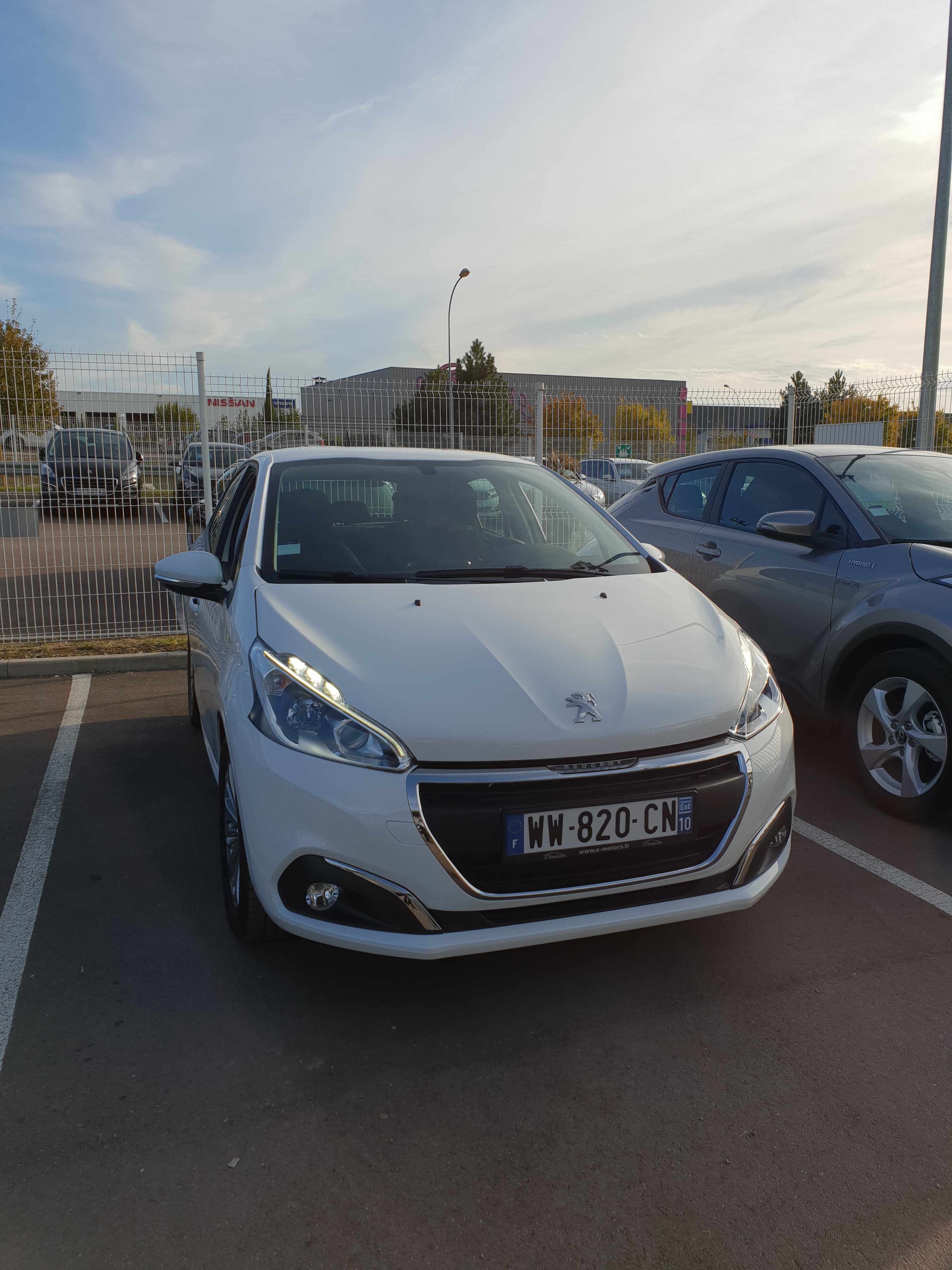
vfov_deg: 67.3
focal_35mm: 26
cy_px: 635
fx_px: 953
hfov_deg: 53.1
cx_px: 476
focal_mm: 4.3
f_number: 2.4
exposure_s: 1/1497
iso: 50
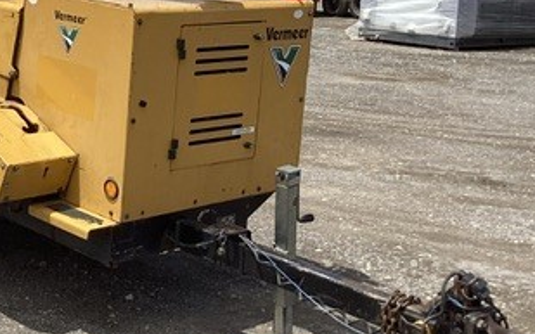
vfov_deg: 19.0
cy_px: 80
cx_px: 26
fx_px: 991
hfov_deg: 28.7
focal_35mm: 68
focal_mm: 3.3
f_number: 2.4
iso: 25
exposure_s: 1/1894
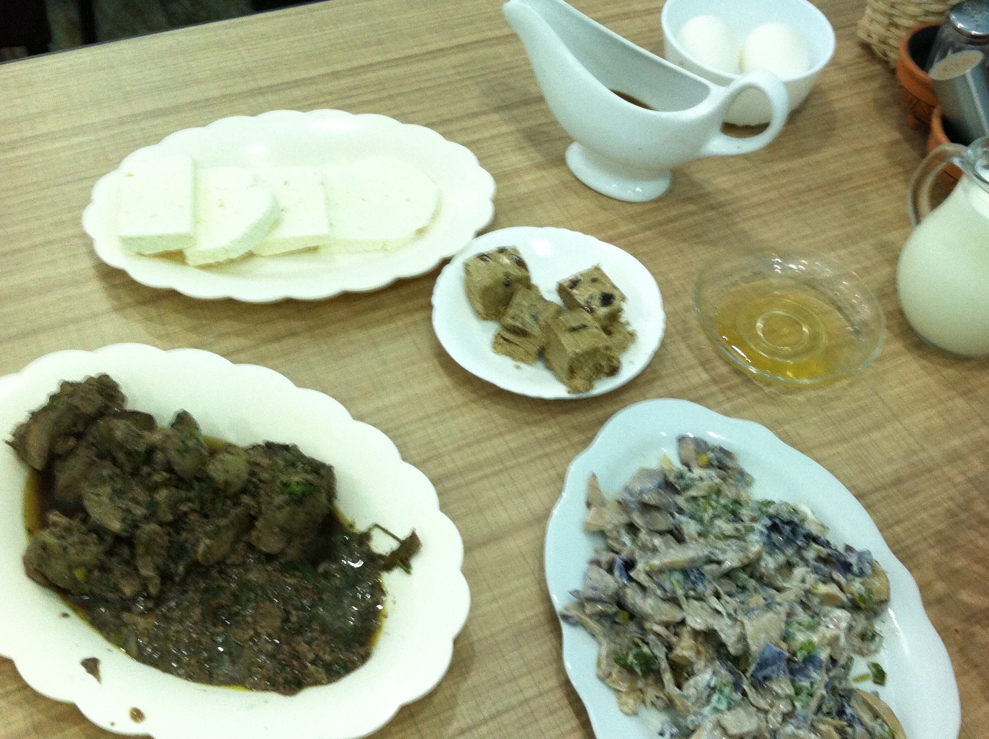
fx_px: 1312
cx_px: 617
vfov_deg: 31.4
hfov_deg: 41.0
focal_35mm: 46
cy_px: 356
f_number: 2.8
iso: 125
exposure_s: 1/15
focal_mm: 3.85
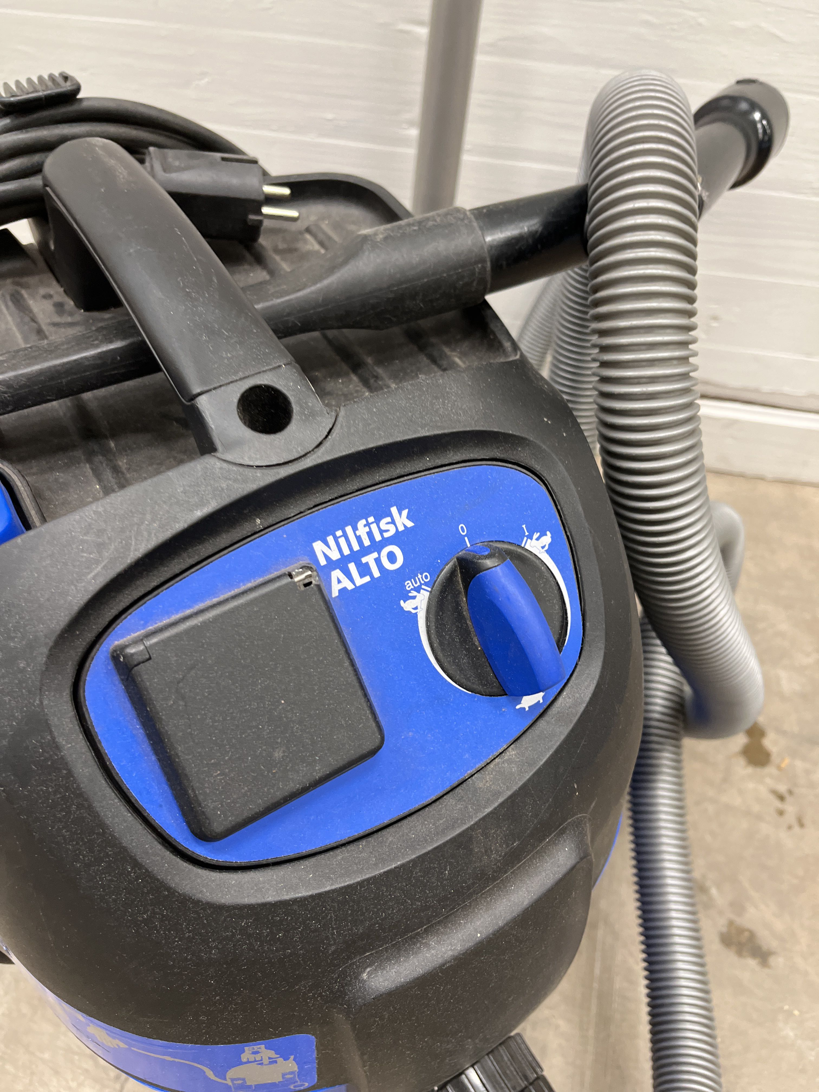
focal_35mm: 26
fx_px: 820
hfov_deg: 53.1
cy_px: 546
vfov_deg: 67.3
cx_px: 410
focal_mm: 5.1
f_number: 1.6
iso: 160
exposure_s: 1/60
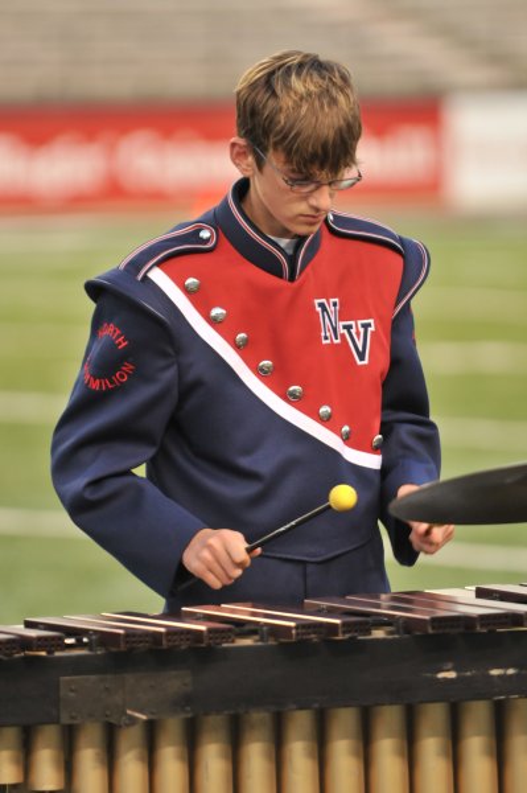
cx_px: 264
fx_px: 6598
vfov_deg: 6.9
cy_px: 396
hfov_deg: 4.6
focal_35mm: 300
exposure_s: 1/250
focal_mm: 200
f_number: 2.8
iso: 800
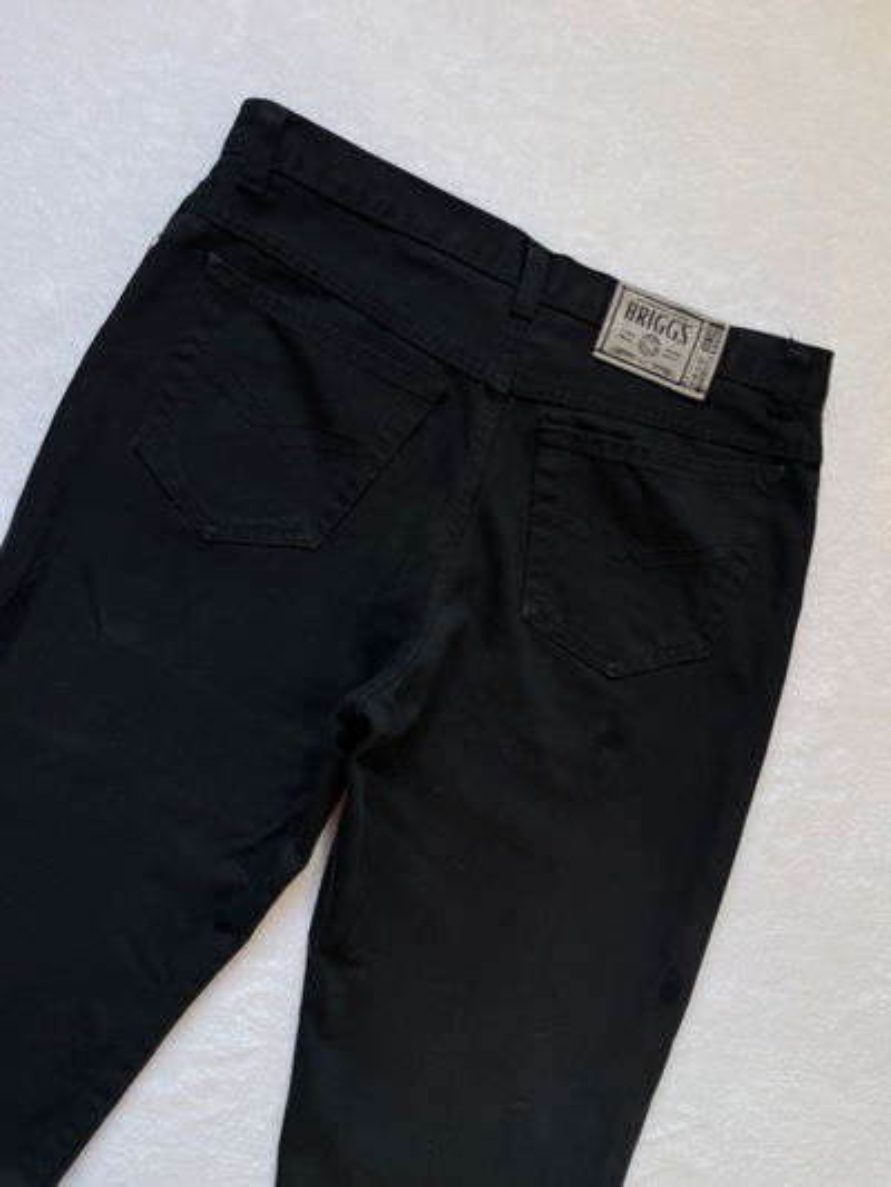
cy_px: 594
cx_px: 446
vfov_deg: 67.3
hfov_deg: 53.1
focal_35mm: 26
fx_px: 892
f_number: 1.6
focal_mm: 5.1
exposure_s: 1/122
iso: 40
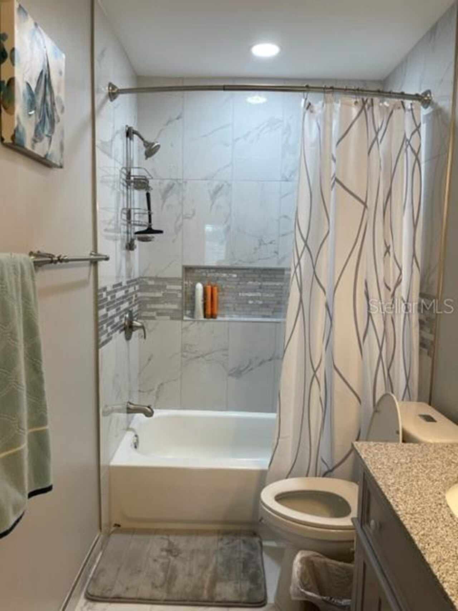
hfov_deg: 53.1
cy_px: 306
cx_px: 229
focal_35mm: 26
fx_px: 459
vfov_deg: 67.3
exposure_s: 1/120
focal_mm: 5.1
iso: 80
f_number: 1.6
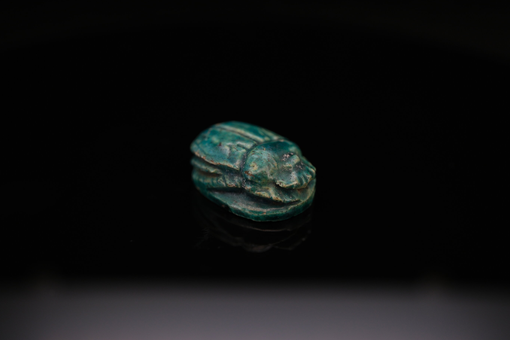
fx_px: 652
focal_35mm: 46
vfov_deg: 29.2
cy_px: 167
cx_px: 253
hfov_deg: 42.7
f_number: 5
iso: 500
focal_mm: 30
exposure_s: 1/180
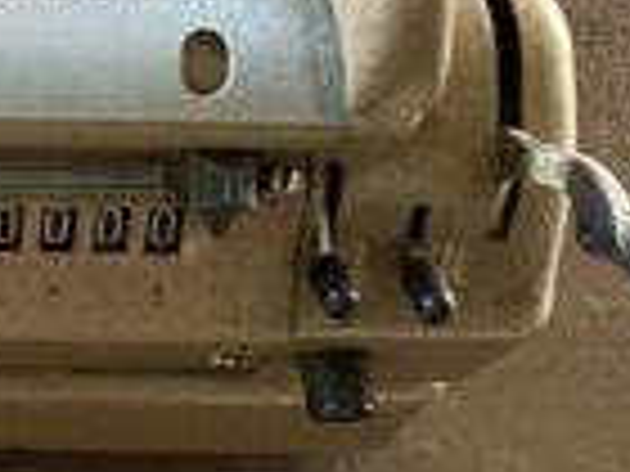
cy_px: -148
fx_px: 1929
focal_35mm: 106
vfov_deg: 13.4
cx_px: -432
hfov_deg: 16.2
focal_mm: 3.3
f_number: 2.4
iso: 400
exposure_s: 1/40
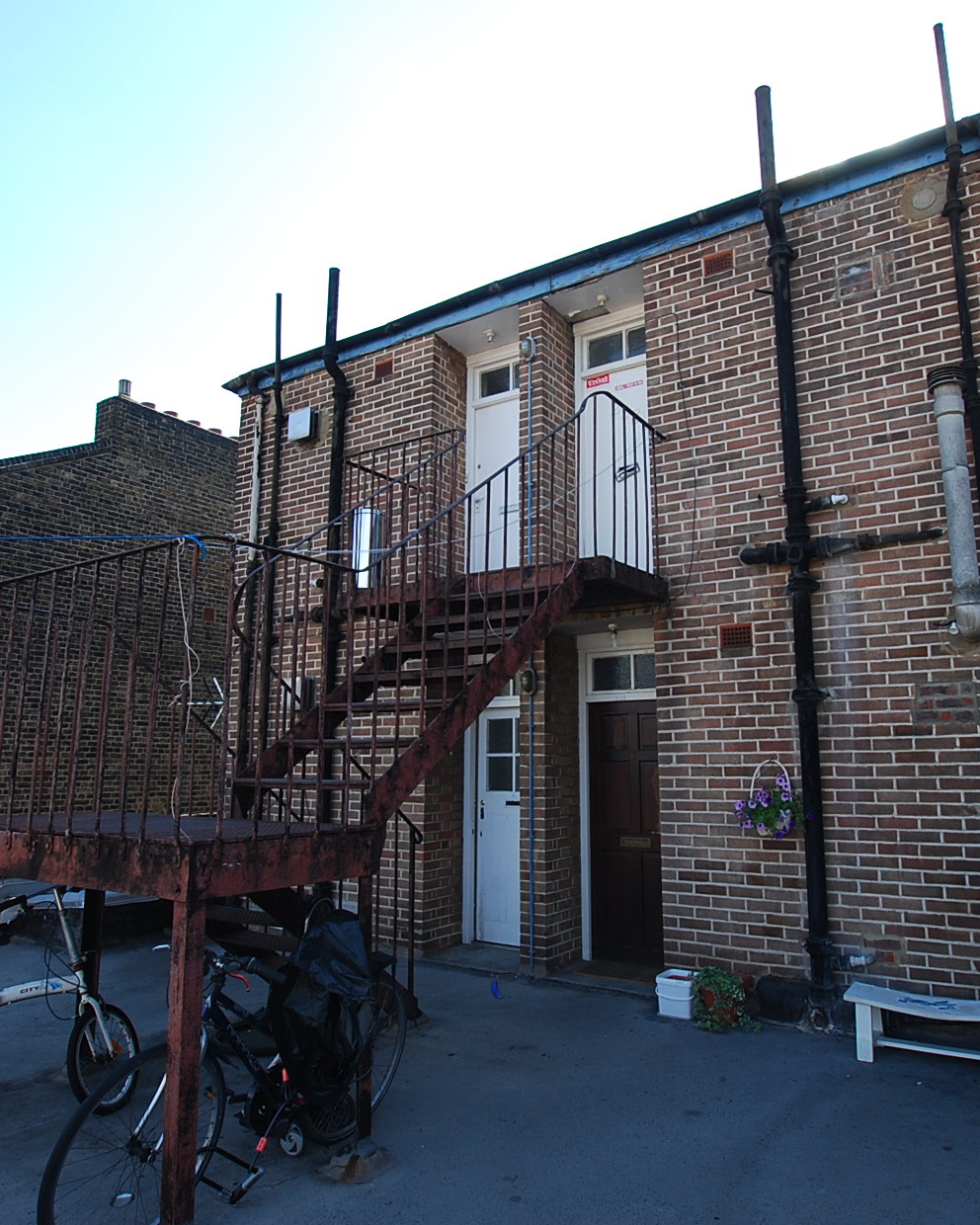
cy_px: 609
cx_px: 529
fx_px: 798
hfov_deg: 63.0
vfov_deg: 75.0
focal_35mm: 22
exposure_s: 1/125
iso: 140
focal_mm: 10
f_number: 5.6
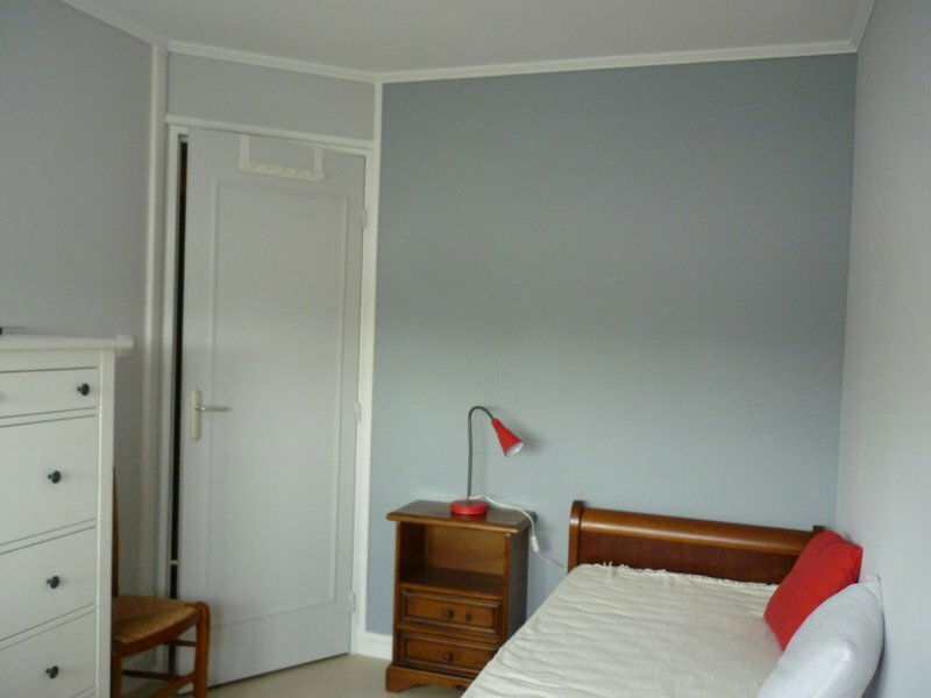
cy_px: 349
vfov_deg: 45.4
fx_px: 834
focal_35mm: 31
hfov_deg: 58.4
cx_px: 466
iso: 400
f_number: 2.8
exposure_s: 1/30
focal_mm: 5.5
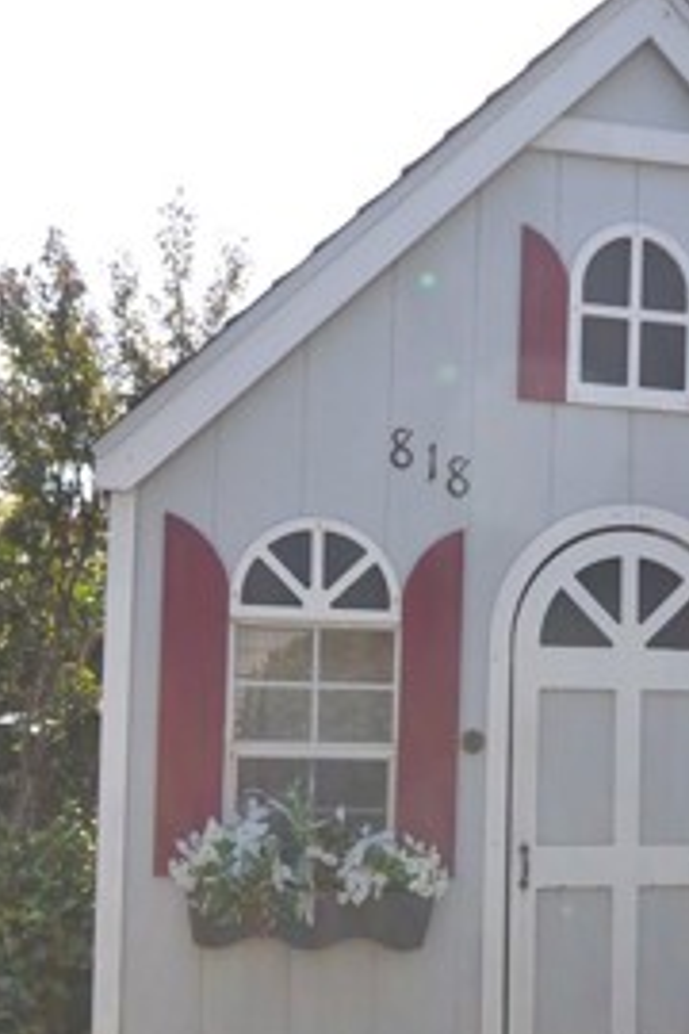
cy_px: 714
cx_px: 536
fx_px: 1326
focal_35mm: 46
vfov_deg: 41.9
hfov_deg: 28.6
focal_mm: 13
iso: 100
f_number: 6.3
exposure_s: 1/160
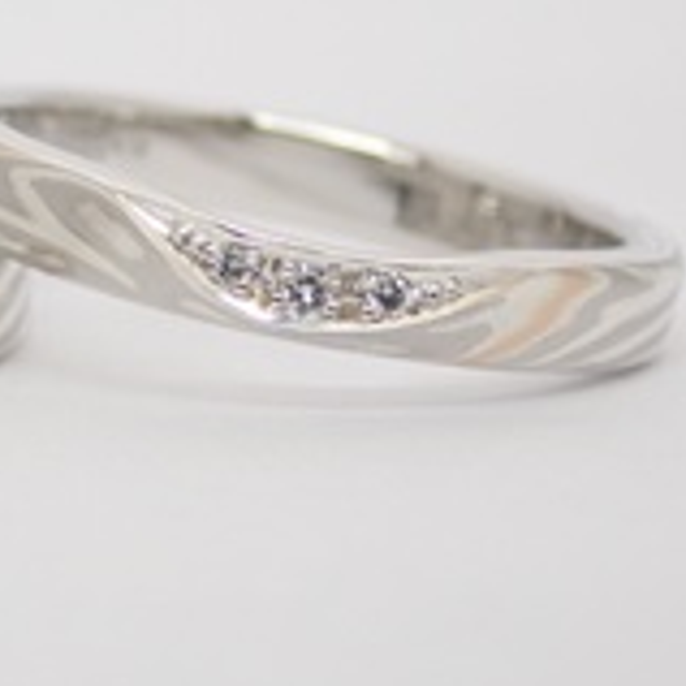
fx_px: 4305
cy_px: 265
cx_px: -69
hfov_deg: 9.0
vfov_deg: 9.1
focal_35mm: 192
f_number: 4.1
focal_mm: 13.65
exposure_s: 1/125
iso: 200
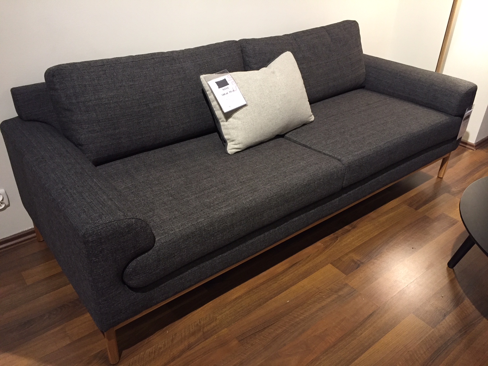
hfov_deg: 61.7
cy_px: 183
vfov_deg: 48.2
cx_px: 244
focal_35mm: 29
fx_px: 409
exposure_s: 1/33
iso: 250
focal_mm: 4.15
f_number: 2.2
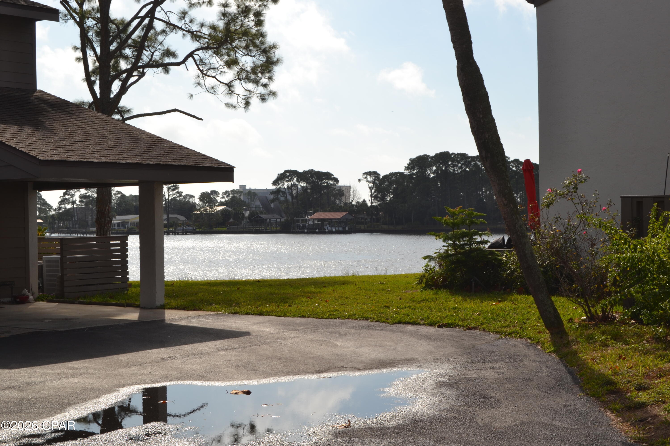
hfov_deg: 35.1
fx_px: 1061
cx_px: 335
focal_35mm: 57
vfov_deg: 23.8
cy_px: 223
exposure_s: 1/200
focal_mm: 38
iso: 100
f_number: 13
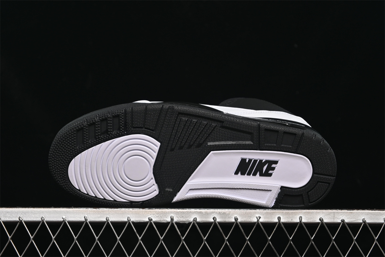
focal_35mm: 75
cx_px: 192
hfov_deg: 27.0
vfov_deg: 18.2
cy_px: 128
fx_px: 802
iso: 160
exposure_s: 1/40
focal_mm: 50
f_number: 6.3
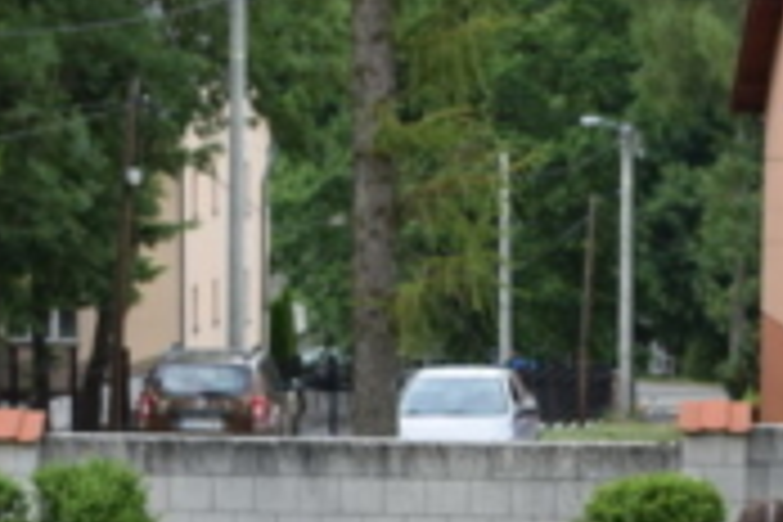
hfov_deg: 10.9
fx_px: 4089
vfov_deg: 7.2
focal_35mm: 188
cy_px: 862
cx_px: 630
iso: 400
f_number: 8
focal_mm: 34
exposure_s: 1/250
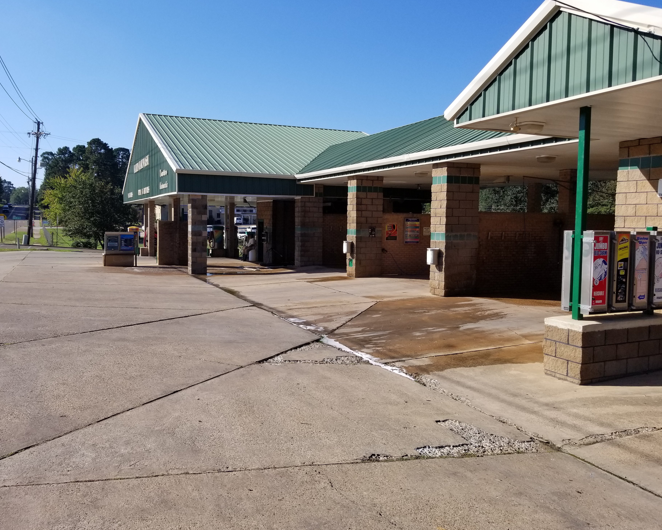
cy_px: 269
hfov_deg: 62.1
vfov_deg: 51.5
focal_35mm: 28
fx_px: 549
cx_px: 299
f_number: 1.7
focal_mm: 4.3
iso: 50
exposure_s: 1/2256
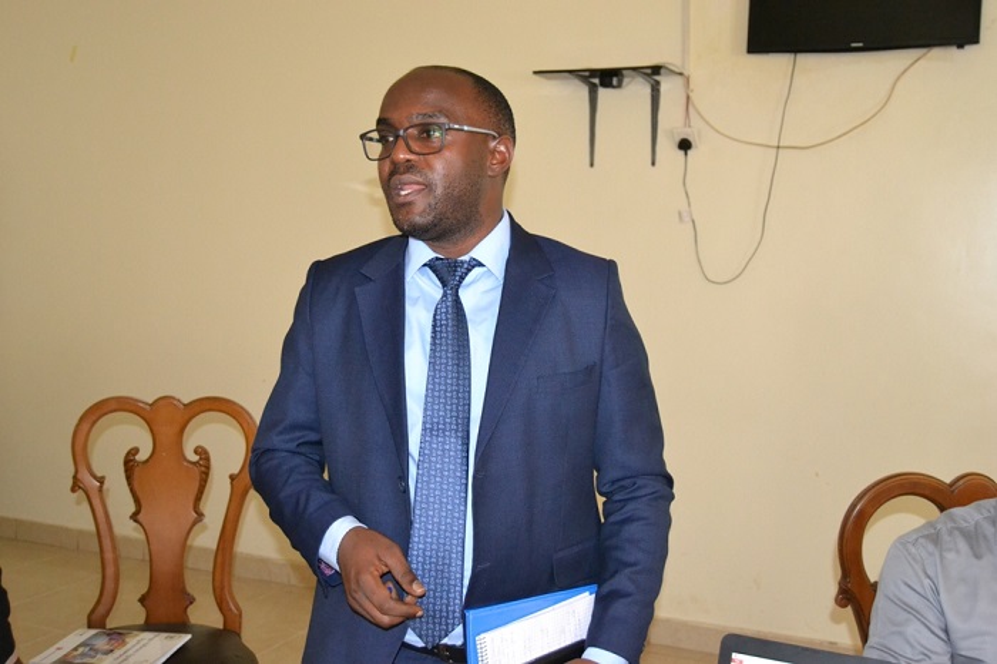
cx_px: 498
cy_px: 332
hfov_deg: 49.6
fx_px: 1080
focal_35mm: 39
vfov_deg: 34.2
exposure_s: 1/60
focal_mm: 26
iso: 2800
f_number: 4
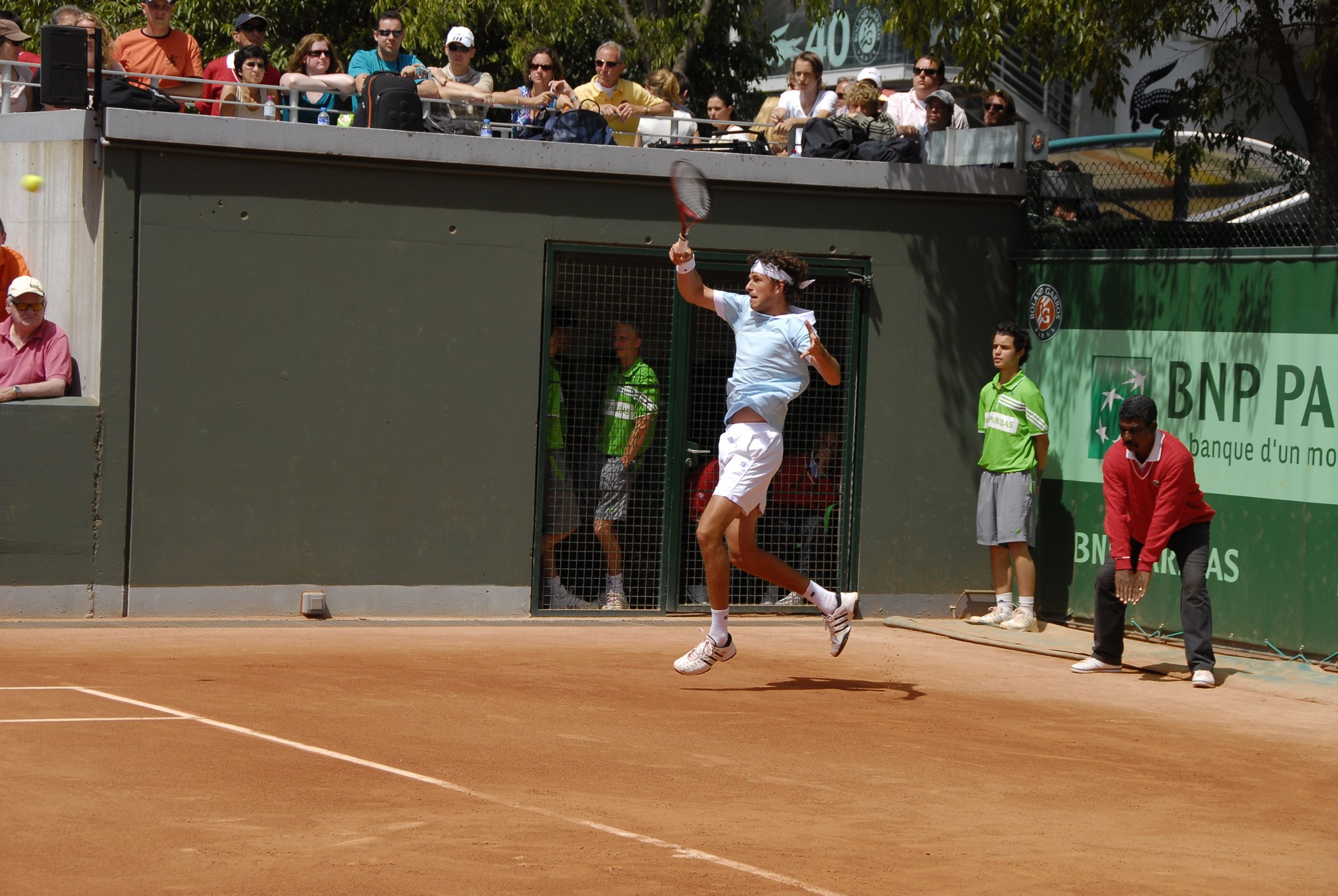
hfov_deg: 20.9
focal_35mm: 98
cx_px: 669
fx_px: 3628
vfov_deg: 14.1
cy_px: 448
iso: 200
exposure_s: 1/640
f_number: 7.1
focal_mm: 65
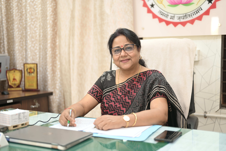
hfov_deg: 39.6
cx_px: 113
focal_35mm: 50
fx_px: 314
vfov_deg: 27.0
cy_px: 76
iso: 100
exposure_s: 1/13
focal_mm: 50
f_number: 1.8
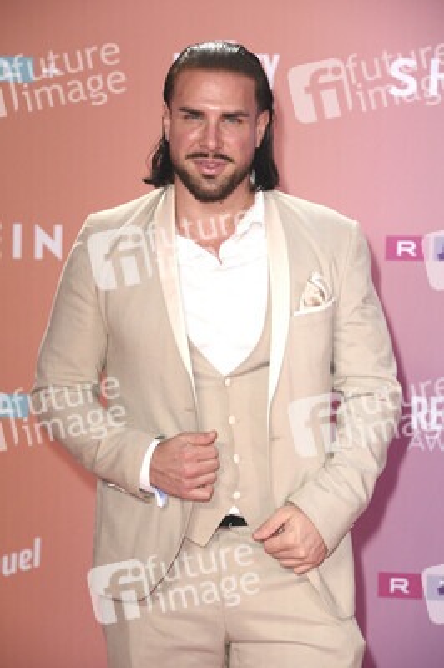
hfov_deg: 13.0
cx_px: 222
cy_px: 334
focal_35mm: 105
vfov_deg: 19.5
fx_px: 1946
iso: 2500
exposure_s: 1/250
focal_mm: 105
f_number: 5.6
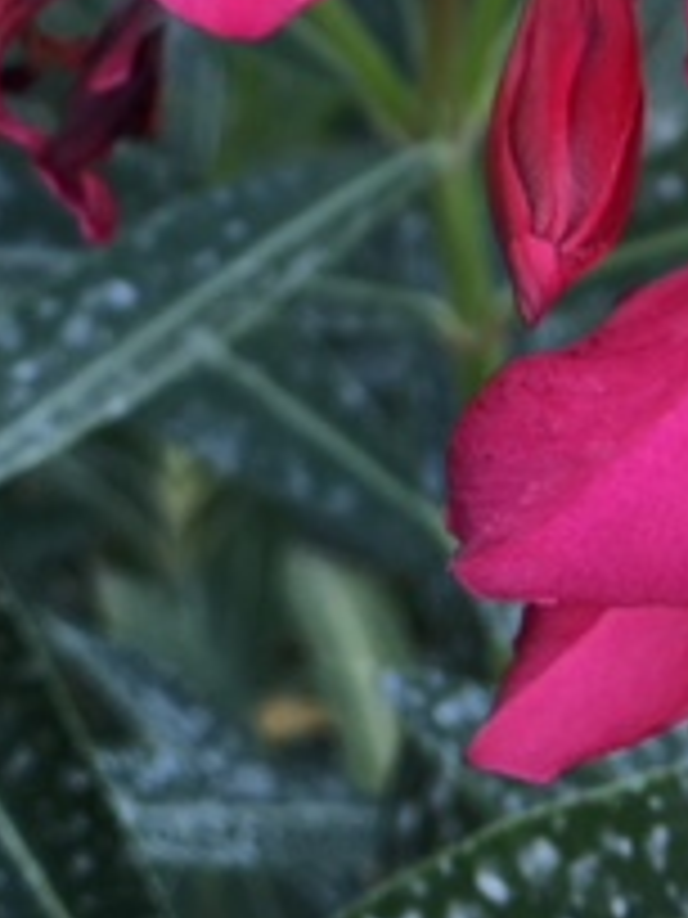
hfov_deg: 16.1
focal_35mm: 91
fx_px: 2412
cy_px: -333
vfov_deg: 19.5
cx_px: 544
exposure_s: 1/121
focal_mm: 4.15
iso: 25
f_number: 2.2
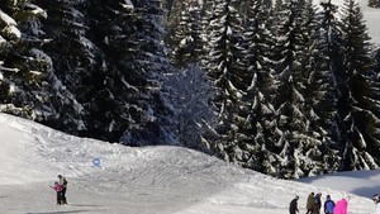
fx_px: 2812
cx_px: -23
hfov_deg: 7.7
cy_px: -279
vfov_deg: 4.3
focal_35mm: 279
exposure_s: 1/500
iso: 200
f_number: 13
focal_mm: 50
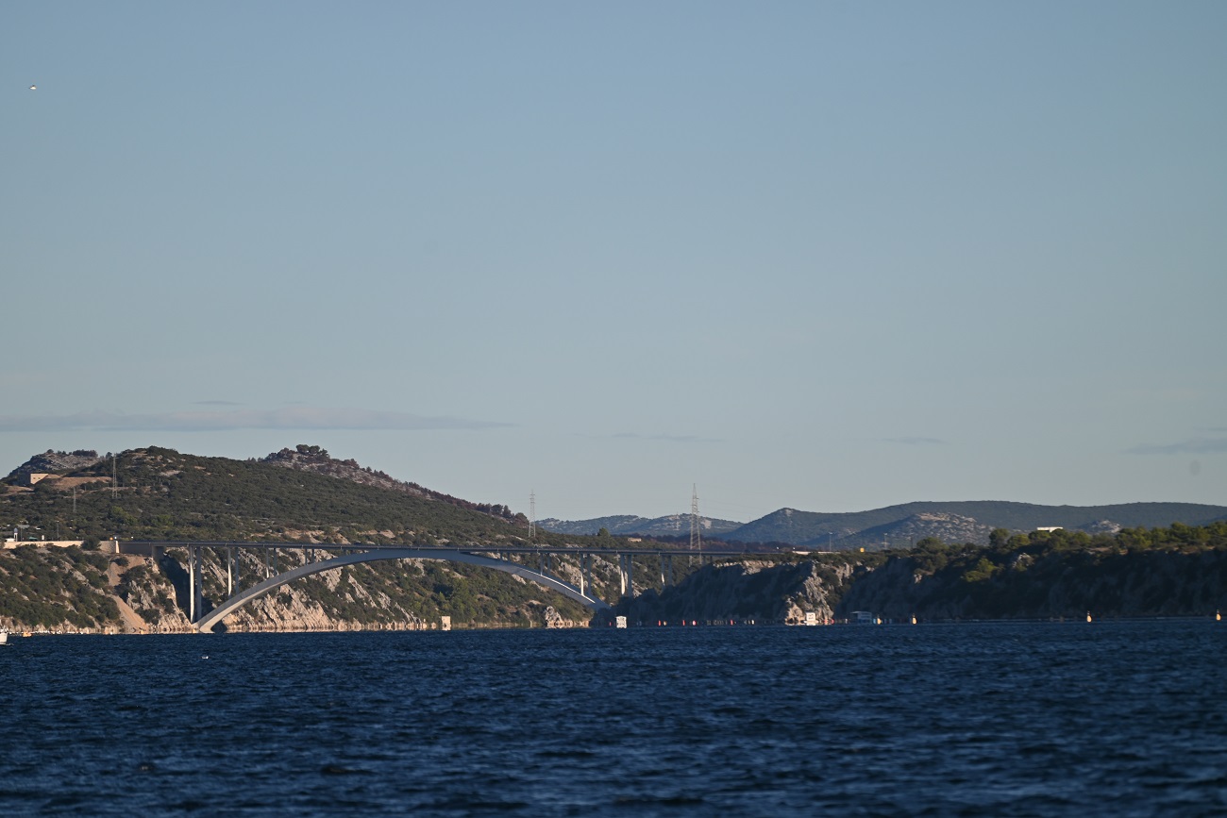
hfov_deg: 7.6
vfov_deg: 5.1
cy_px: 409
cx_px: 614
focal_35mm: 270
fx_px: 9203
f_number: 5.6
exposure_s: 1/1000
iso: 140
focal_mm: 270
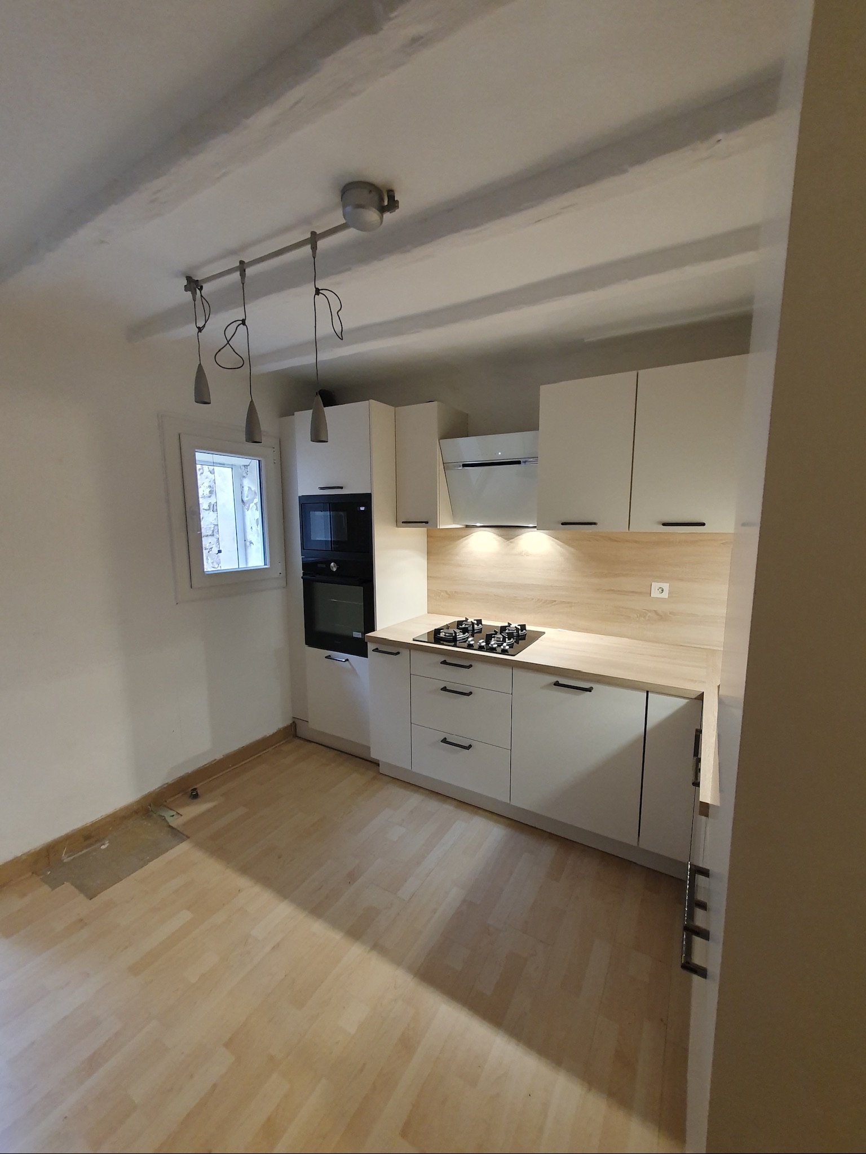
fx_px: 434
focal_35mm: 13
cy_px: 577
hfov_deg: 89.9
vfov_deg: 106.2
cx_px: 433
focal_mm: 1.8
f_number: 2.2
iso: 320
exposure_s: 1/33
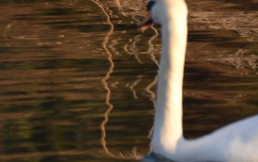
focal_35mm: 1823
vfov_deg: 0.7
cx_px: 115
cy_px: 18
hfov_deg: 1.2
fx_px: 12832
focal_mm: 300
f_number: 5.6
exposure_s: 1/200
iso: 200
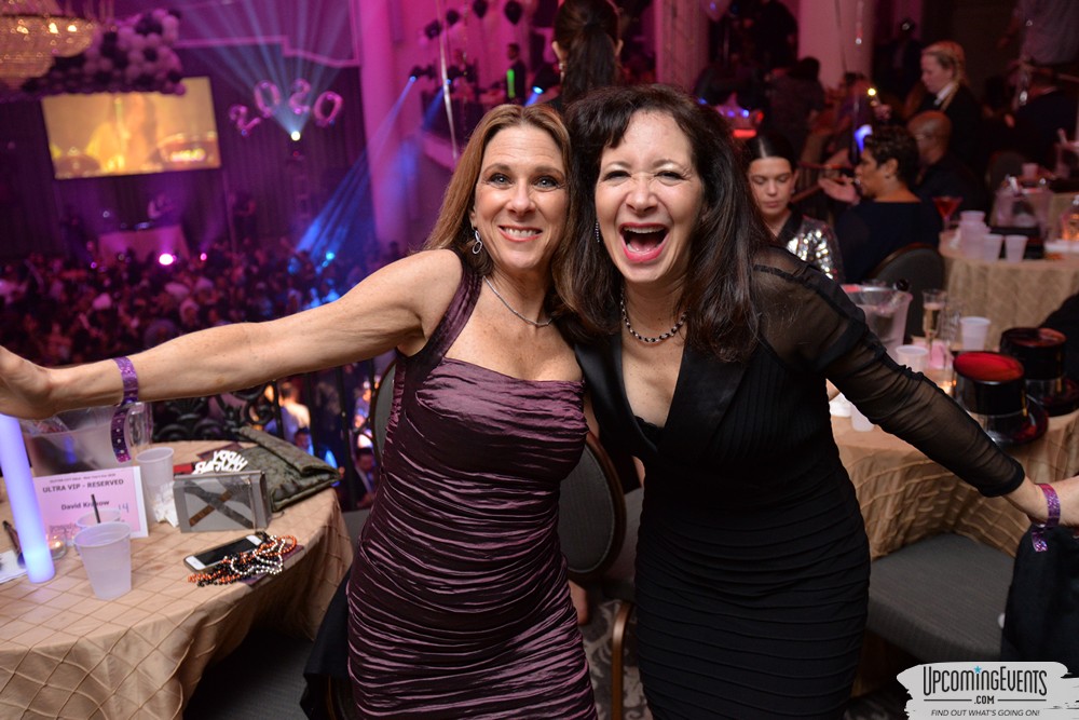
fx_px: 1049
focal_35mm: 35
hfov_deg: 54.4
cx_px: 540
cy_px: 360
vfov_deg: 37.9
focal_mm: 35
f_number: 4
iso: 2000
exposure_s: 1/50
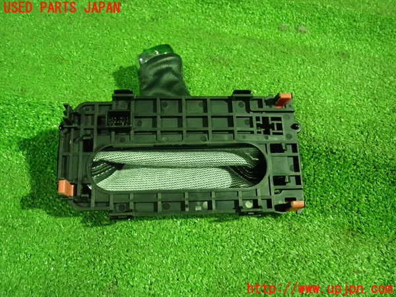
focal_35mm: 30
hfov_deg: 60.0
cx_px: 198
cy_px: 148
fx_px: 343
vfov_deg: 46.8
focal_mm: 5.5
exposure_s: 1/30
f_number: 2.3
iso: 1250
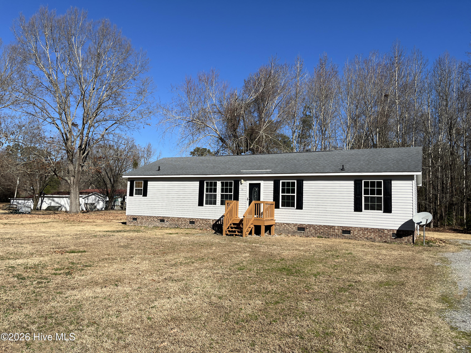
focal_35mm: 26
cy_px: 176
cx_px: 236
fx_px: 354
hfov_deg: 67.3
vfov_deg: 53.1
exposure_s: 1/4854
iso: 50
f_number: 1.6
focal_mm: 5.1
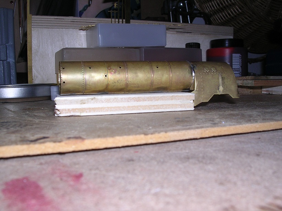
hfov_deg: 49.0
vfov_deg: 37.7
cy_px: 106
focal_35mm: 38
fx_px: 310
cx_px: 141
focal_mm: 5.8
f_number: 5.6
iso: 100
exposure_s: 1/60.1
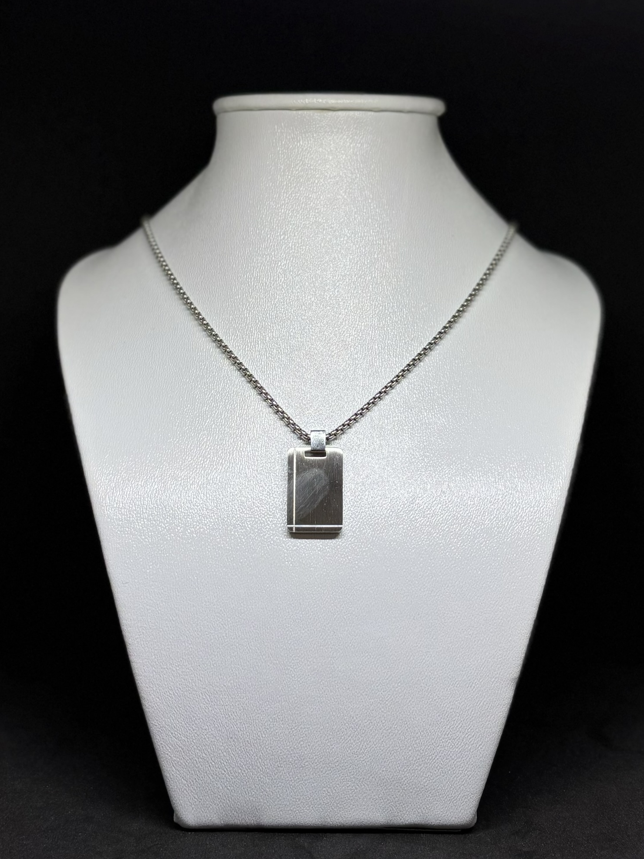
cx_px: 330
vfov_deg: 65.3
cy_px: 415
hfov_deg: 51.3
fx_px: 670
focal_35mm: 27
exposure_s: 1/251
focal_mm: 5.96
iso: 40
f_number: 1.6
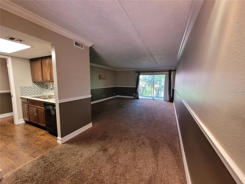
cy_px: 92
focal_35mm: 13
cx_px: 122
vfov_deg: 89.9
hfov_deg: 106.2
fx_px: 92
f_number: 2.2
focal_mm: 1.74
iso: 320
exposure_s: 1/60
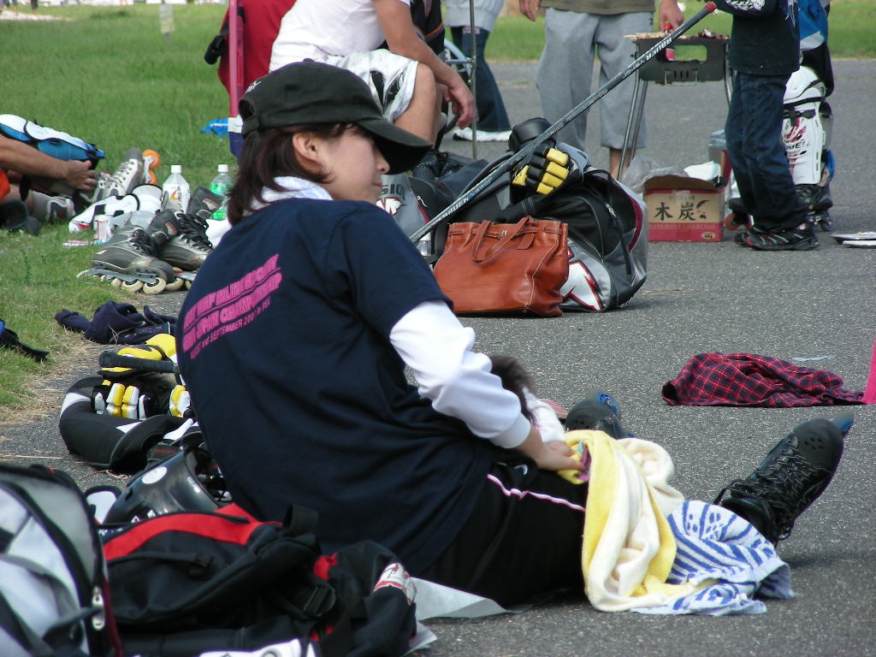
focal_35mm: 269
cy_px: 328
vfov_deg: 5.5
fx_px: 6807
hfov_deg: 7.4
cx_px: 438
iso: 50
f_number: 4
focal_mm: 44.8
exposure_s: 1/275
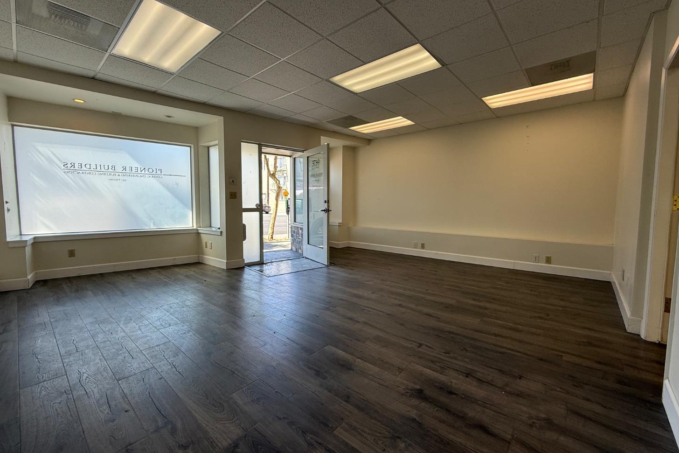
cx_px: 343
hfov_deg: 100.4
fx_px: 283
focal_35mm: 15
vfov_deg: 77.3
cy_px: 222
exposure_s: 1/143
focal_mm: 2.22
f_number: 2.2
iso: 64
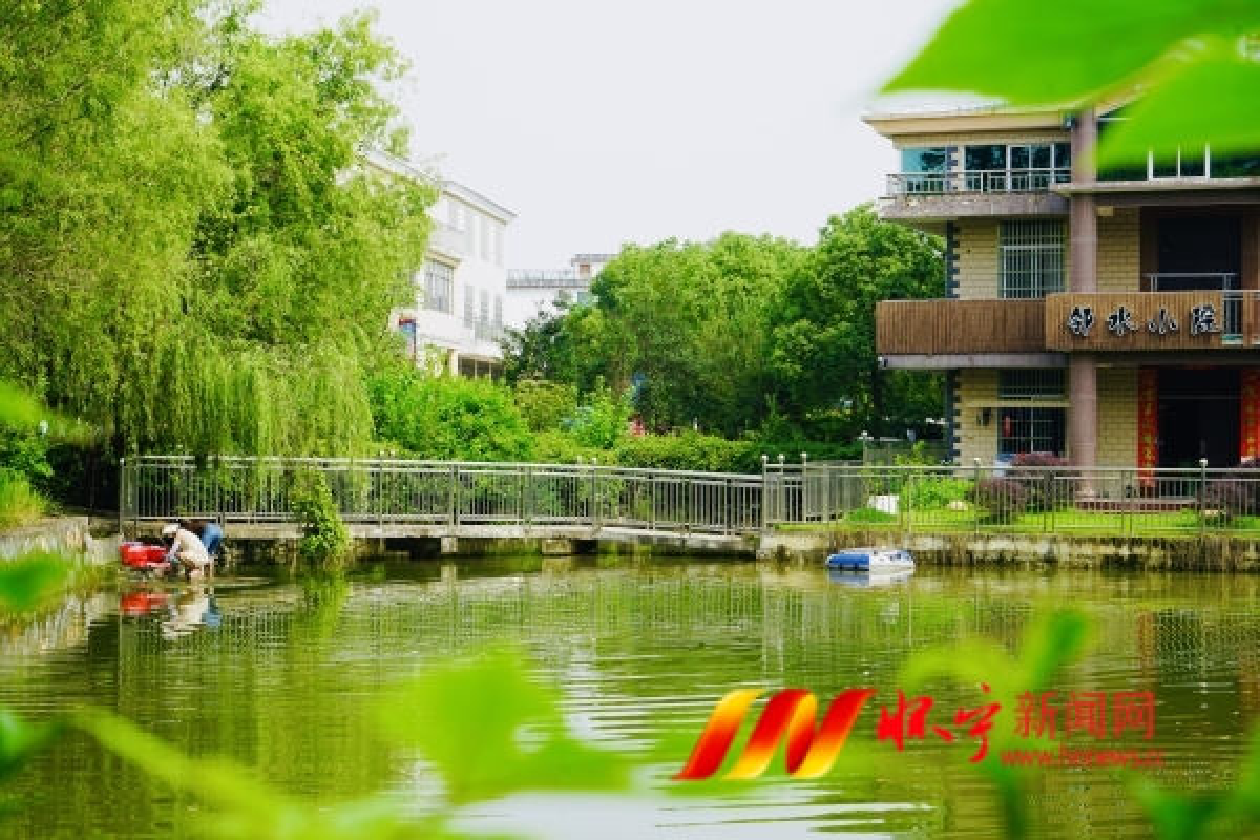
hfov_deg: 28.8
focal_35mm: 70
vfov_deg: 19.5
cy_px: 420
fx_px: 2450
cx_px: 630
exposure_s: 1/100
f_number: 11
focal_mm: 70
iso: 100
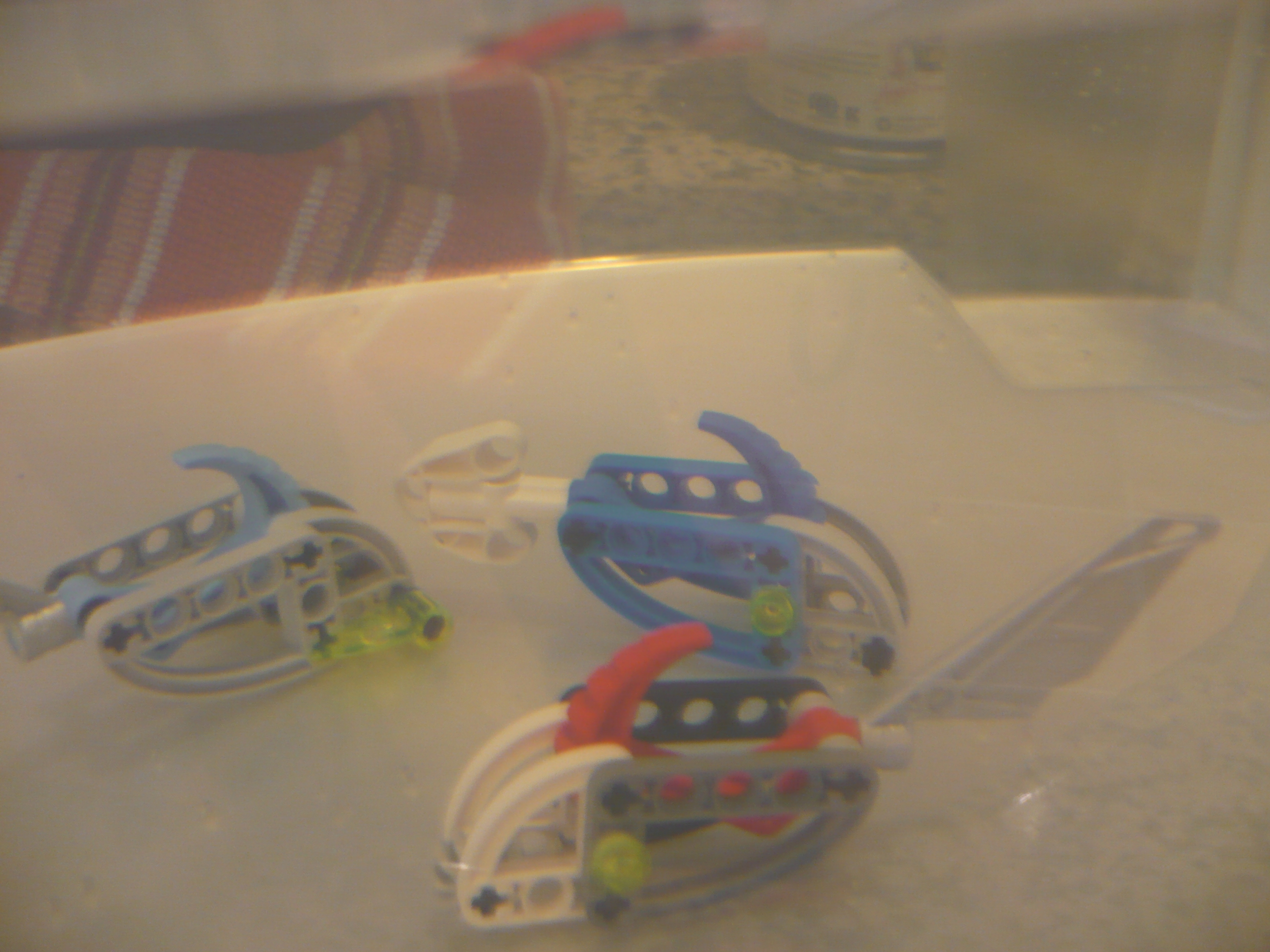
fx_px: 1321
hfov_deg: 51.4
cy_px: 476
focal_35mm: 36
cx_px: 635
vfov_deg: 39.7
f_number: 2.9
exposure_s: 1/10
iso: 200
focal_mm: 6
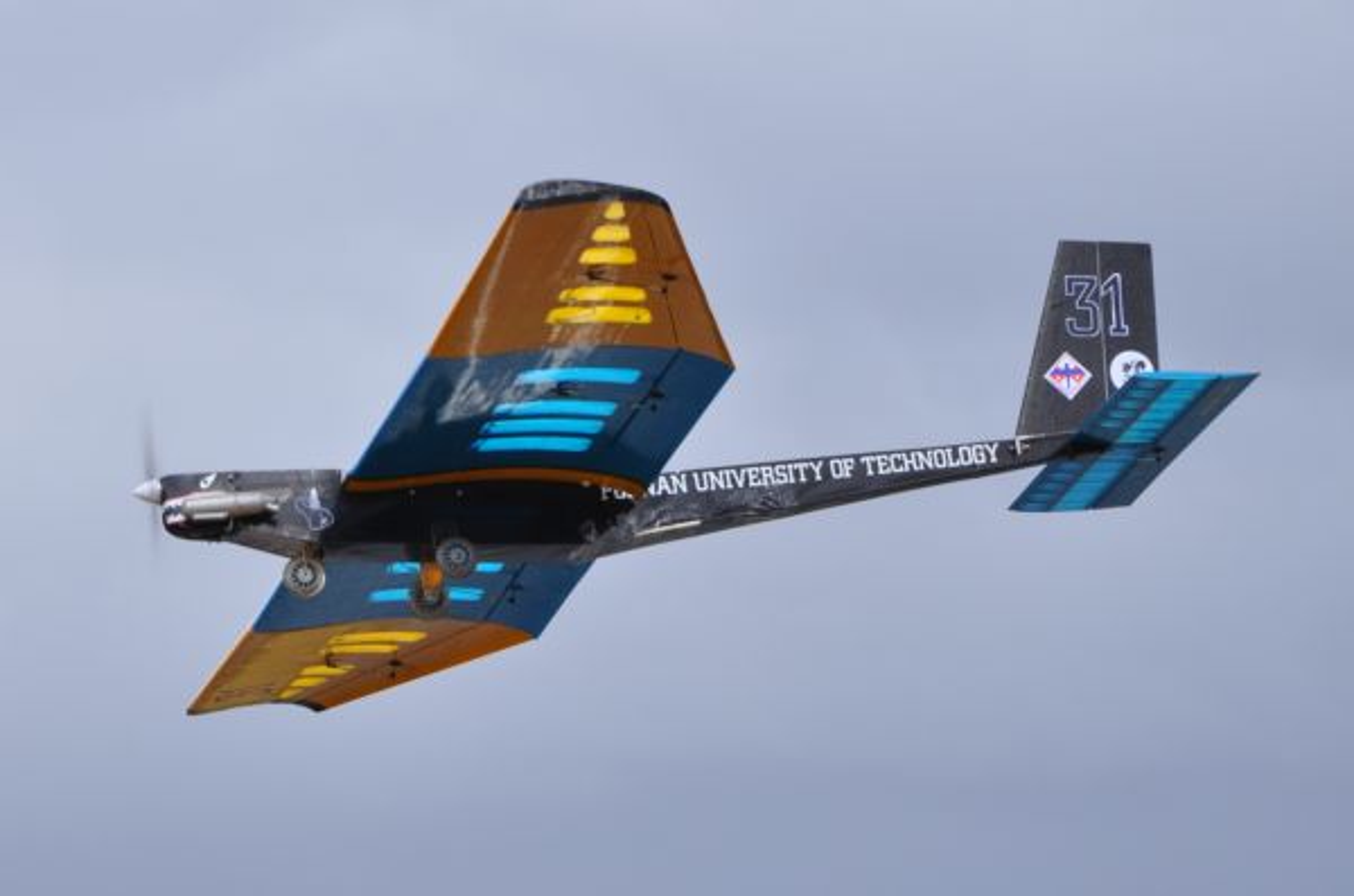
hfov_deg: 13.1
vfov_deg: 8.7
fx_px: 5910
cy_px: 448
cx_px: 677
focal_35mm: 158
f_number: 10
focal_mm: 105
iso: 200
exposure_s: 1/400
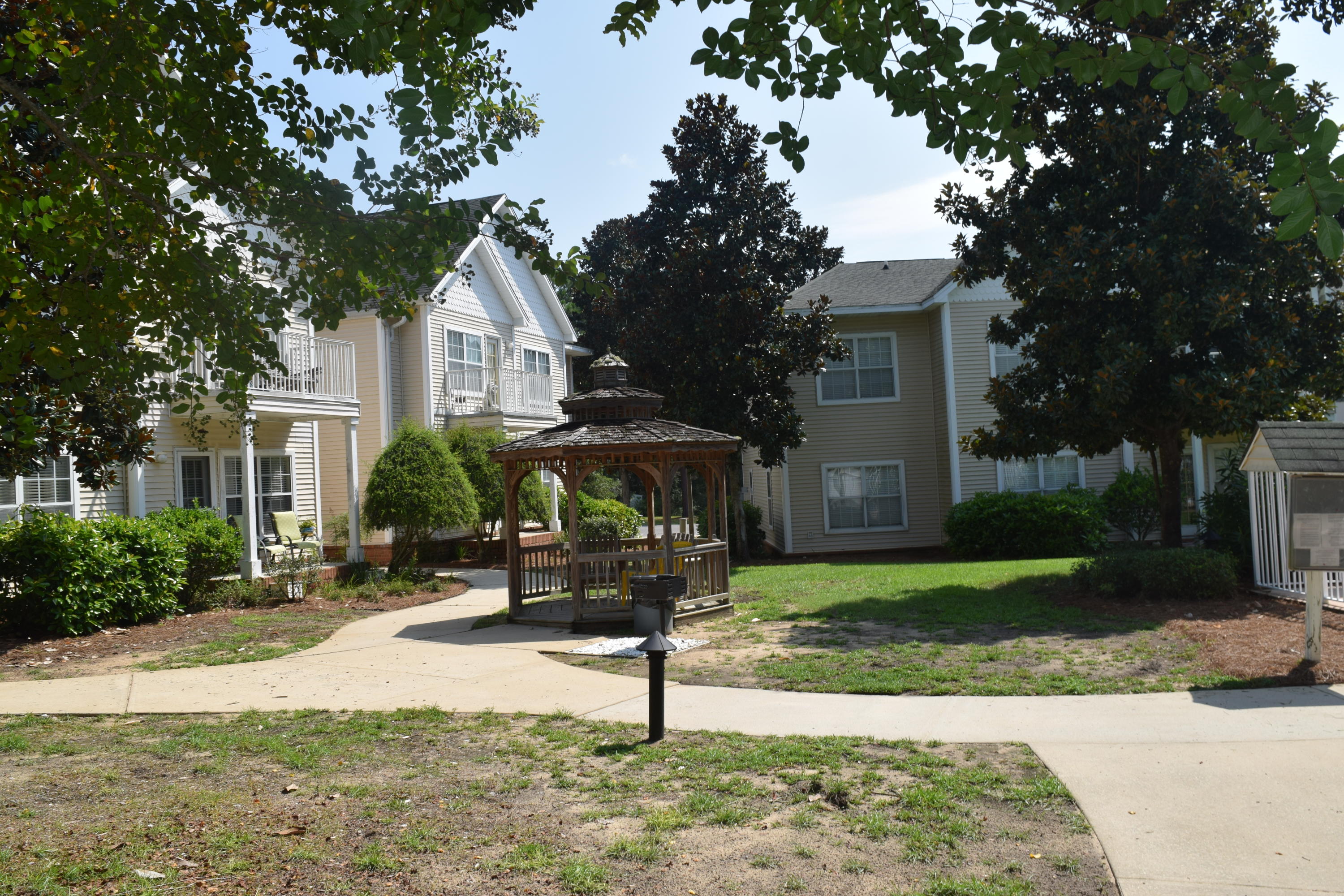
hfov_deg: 67.4
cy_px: 448
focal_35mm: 27
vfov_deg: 47.9
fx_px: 1008
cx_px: 672
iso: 100
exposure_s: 1/200
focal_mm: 18
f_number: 10
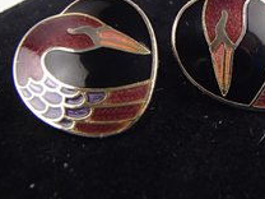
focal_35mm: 61
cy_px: 57
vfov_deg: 23.8
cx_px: 192
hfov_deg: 31.2
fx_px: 467
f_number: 4.7
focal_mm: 6.64
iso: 640
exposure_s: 1/160
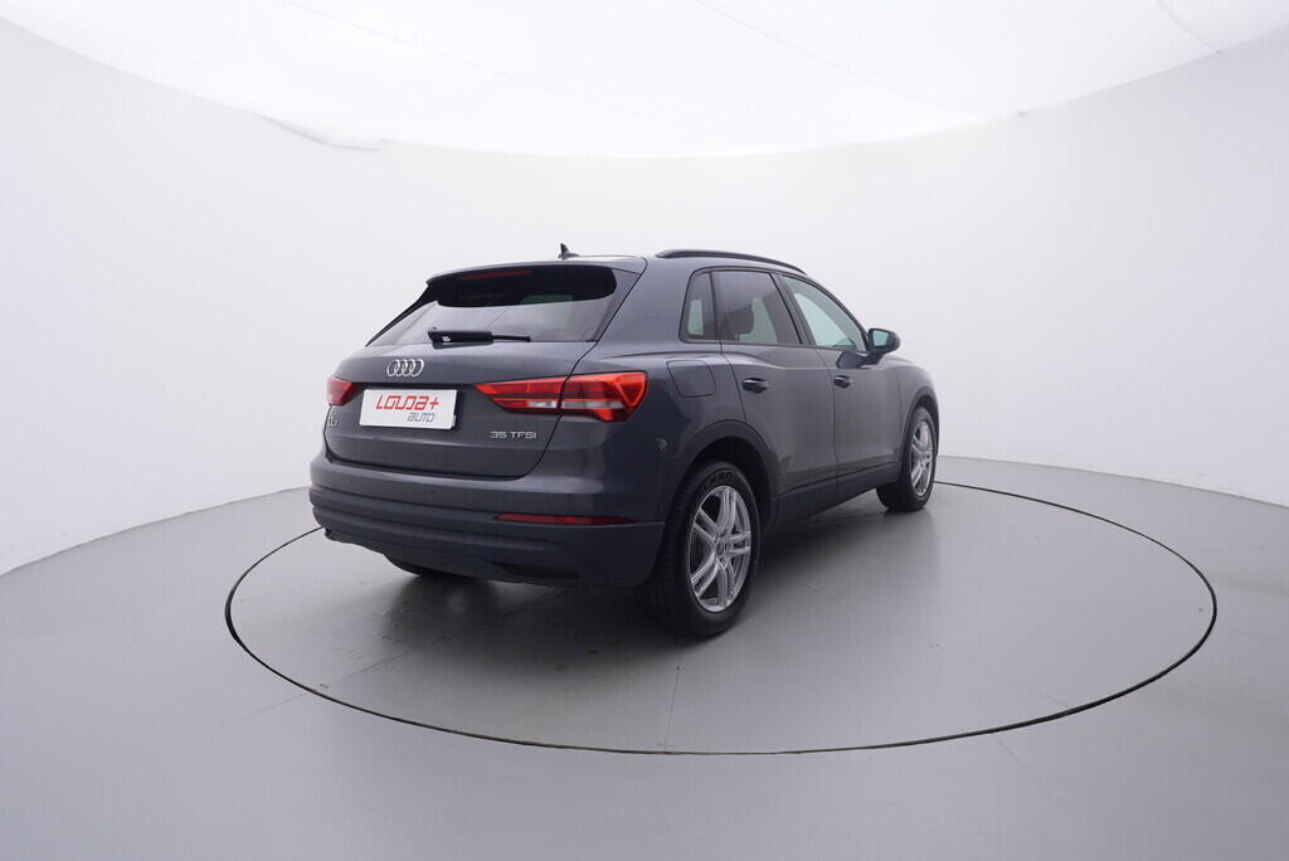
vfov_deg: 56.2
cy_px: 430
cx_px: 644
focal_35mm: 22
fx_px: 806
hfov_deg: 77.3
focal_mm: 15
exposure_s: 1/80
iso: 200
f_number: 5
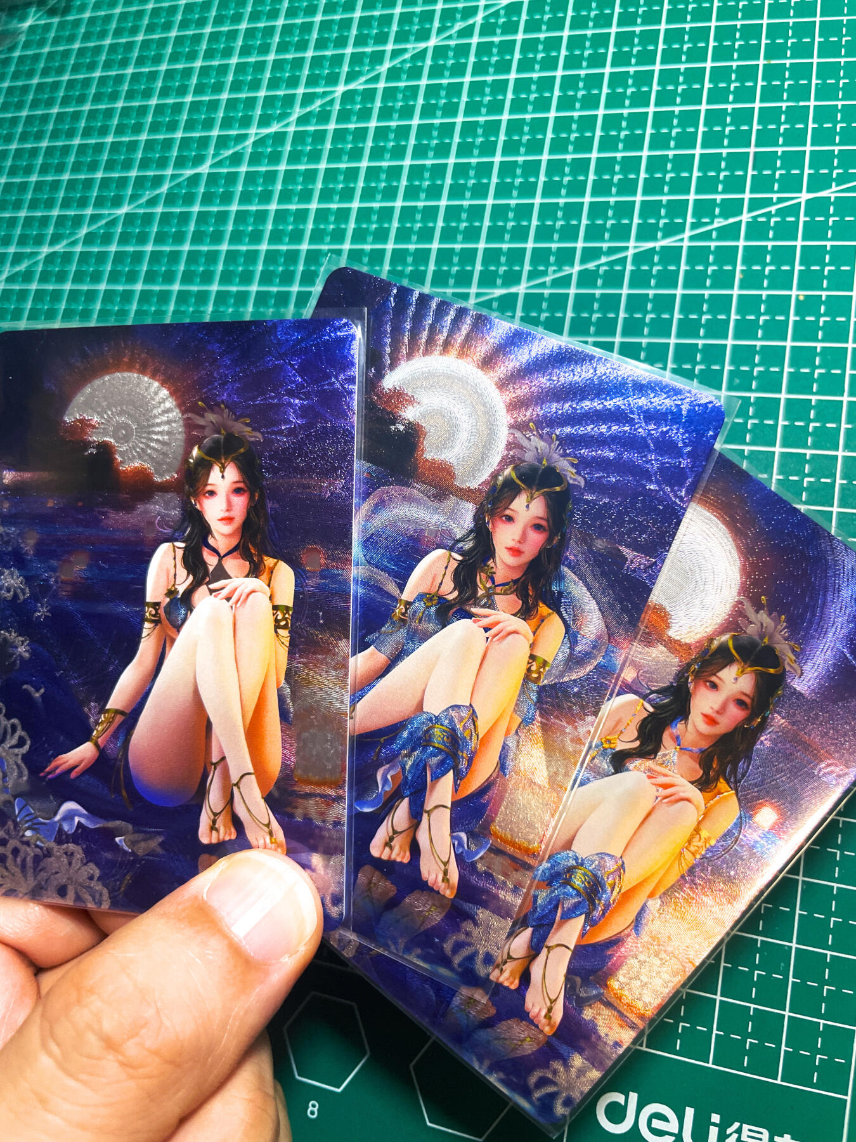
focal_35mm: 26
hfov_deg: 53.1
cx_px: 428
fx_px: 857
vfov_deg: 67.3
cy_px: 571
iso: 83
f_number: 1.6
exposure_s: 1/49
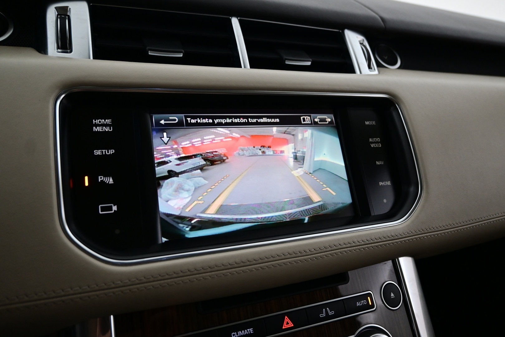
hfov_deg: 65.9
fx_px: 389
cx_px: 252
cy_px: 168
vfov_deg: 46.8
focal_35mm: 28
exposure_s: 1/30
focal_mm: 18.5
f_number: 3.8
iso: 900
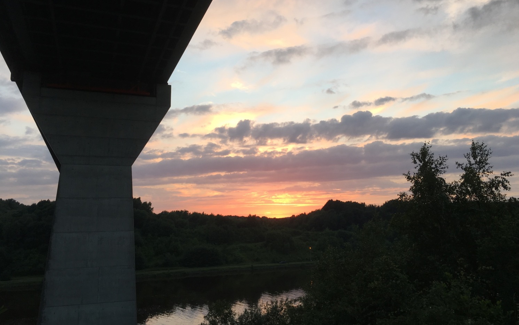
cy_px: 150
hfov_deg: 61.2
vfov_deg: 40.6
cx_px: 261
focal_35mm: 31
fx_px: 439
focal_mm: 4.15
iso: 25
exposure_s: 1/100
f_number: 2.2
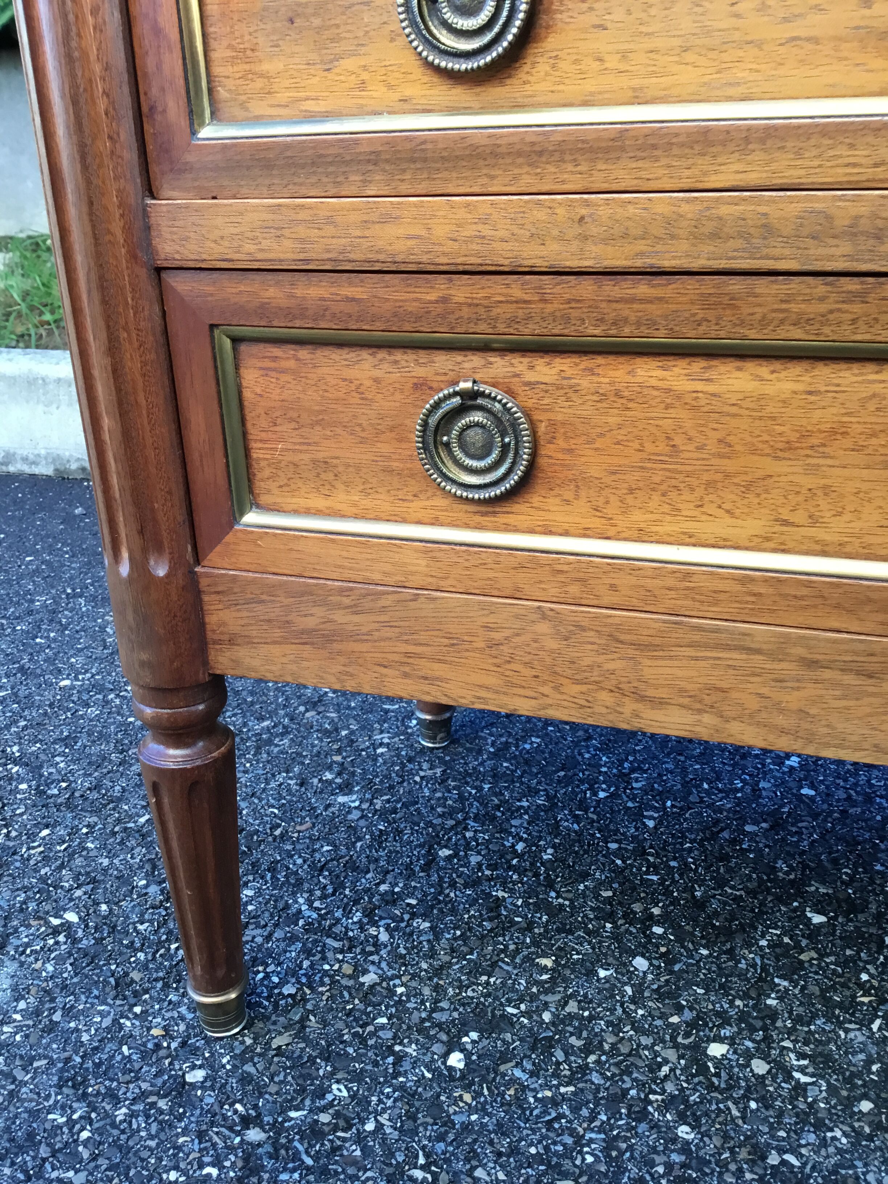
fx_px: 1060
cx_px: 444
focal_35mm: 31
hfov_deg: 45.4
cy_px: 592
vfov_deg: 58.4
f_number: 2.4
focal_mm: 3.3
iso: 40
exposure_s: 1/33
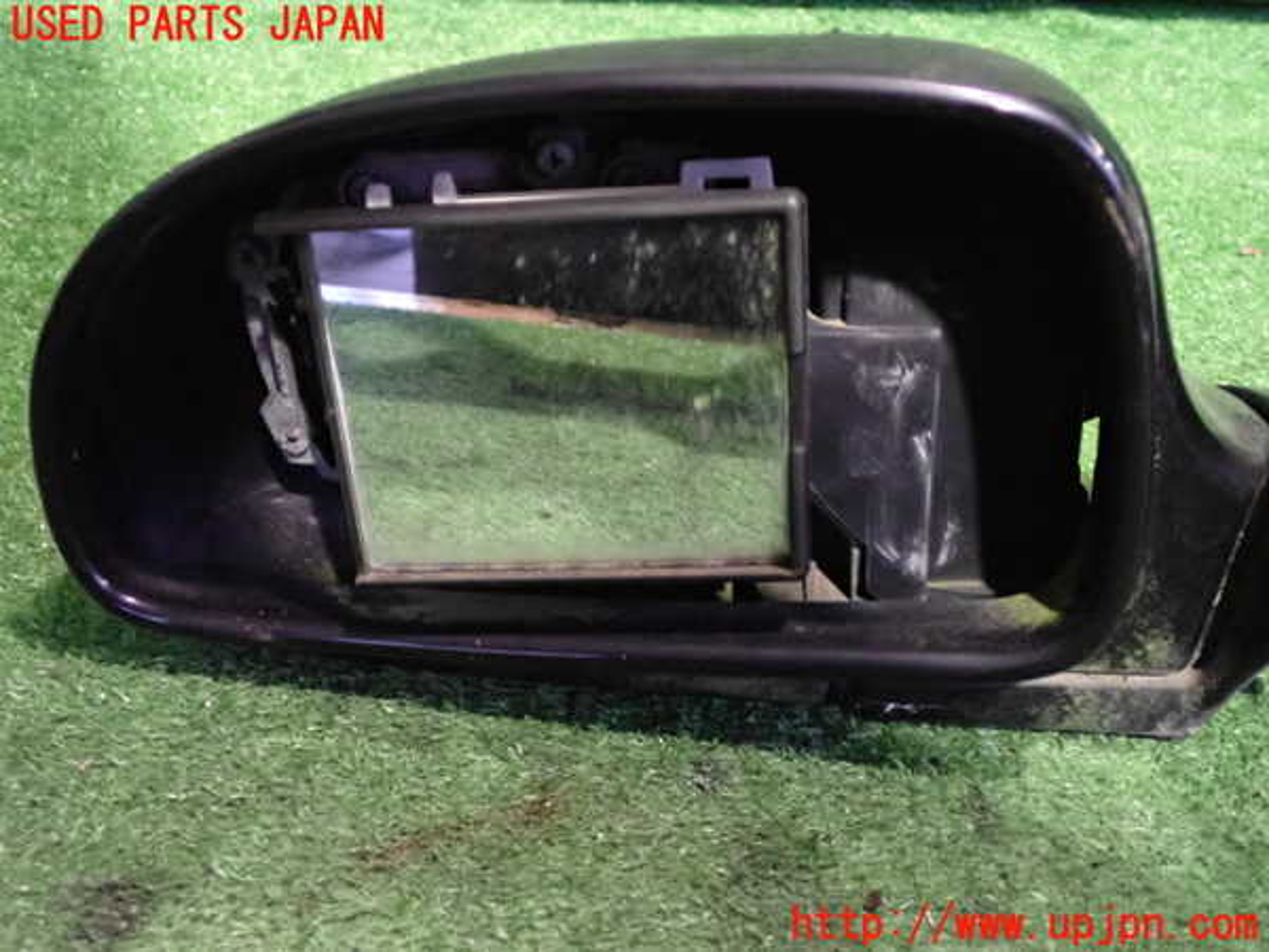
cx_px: 634
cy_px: 476
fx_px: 1320
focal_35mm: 36
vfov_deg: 39.7
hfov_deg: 51.4
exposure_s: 1/50
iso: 2500
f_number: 2.5
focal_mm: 6.37
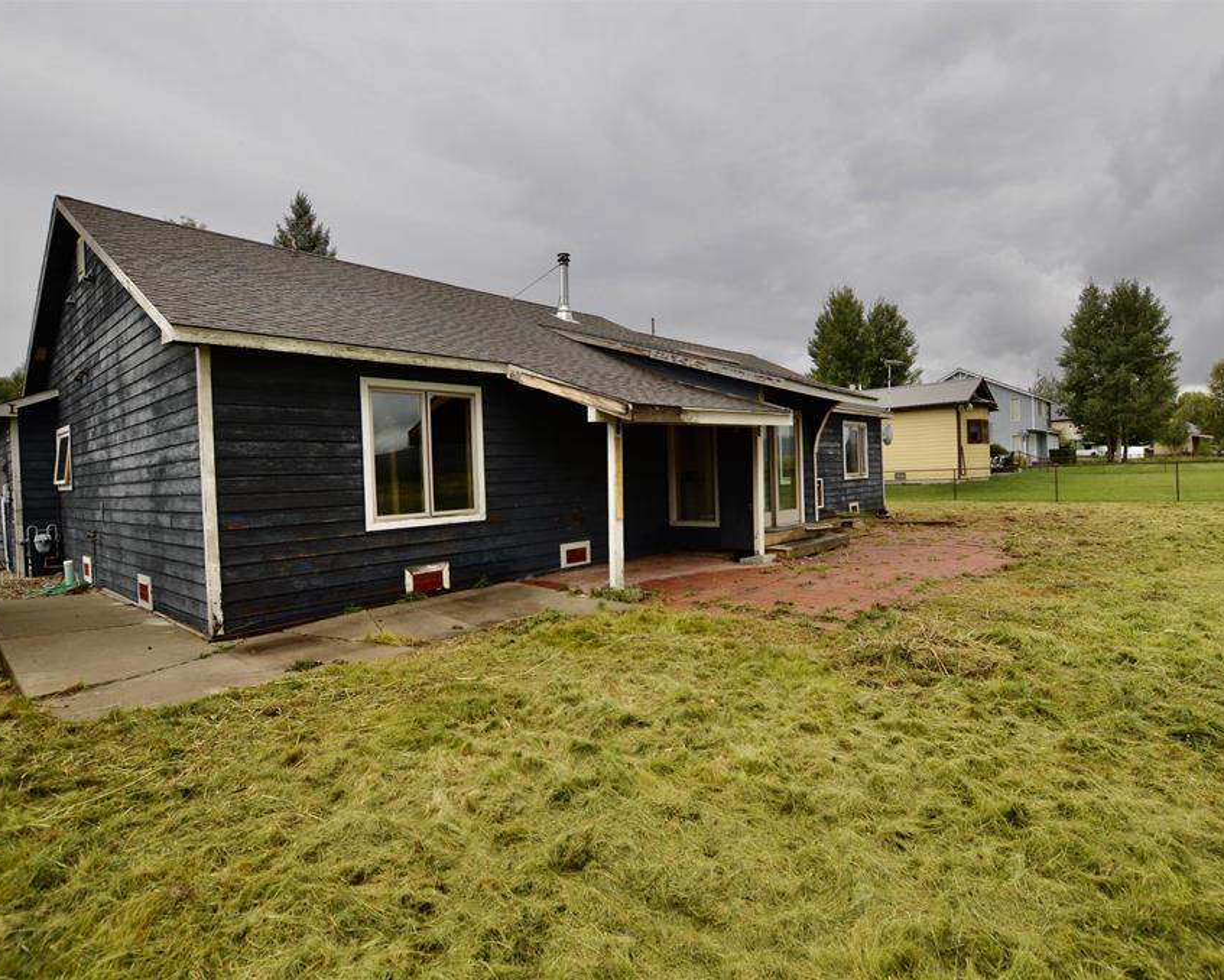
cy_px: 490
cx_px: 629
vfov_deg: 77.0
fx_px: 616
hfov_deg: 89.6
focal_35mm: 17
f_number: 6.3
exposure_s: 1/160
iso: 100
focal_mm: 10
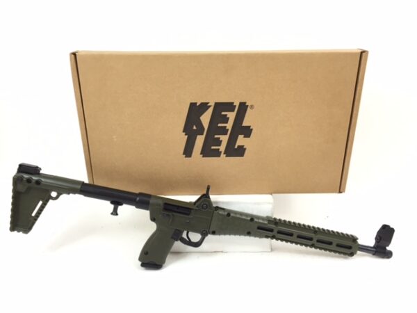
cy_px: 156
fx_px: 349
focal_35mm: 29
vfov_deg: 48.2
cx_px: 208
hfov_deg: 61.7
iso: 80
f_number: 2.2
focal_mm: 4.15
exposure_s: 1/30
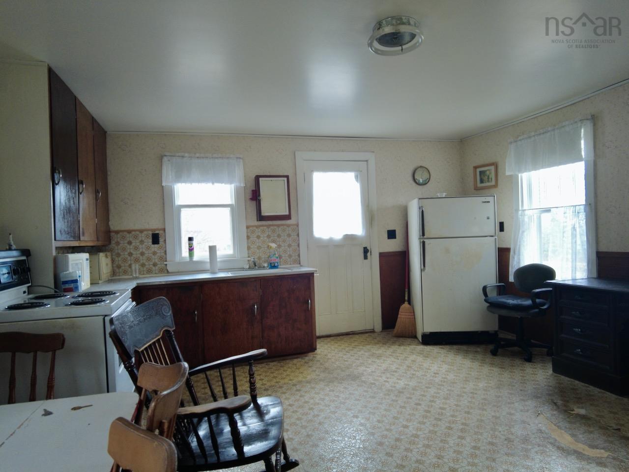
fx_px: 363
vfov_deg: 66.0
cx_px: 314
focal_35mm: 20
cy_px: 236
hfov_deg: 81.7
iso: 200
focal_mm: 4.4
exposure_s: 1/15
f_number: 1.8
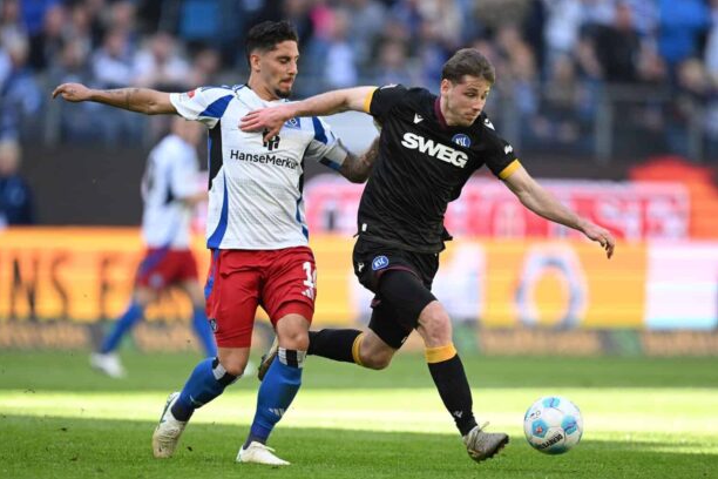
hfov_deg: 3.4
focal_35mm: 603
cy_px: 240
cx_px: 358
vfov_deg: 2.3
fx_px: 12026
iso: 1600
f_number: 2.8
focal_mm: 400
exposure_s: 1/2500
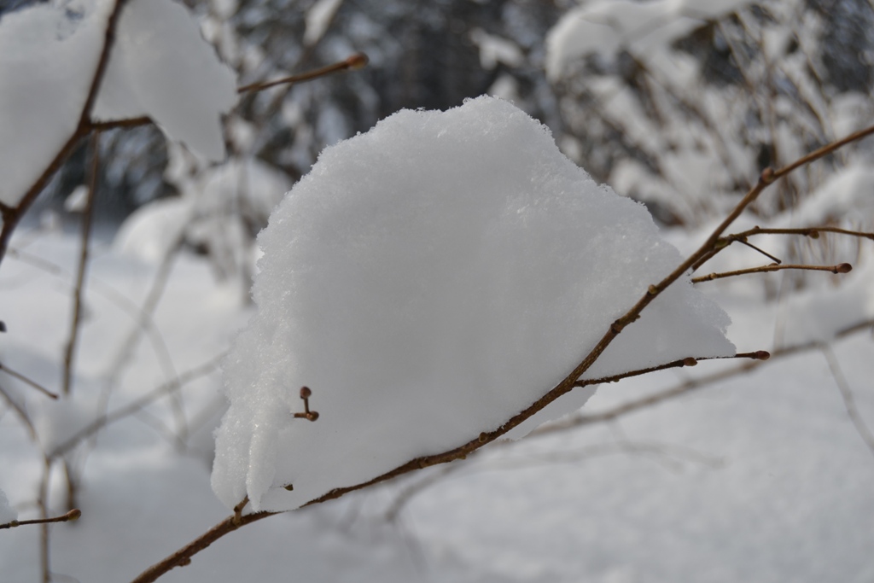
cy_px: 292
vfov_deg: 22.6
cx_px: 437
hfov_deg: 33.4
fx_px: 1457
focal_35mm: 60
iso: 100
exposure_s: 1/400
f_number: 7.1
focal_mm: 40
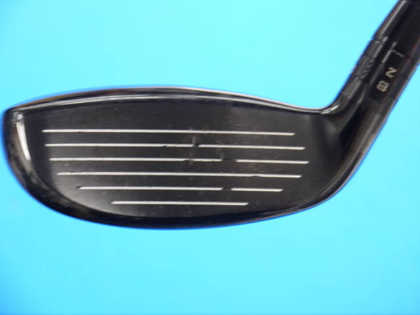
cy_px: 158
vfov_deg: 17.6
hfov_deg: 23.3
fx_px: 1019
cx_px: 210
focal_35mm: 84
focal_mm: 42
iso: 800
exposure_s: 1/50
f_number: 5.6
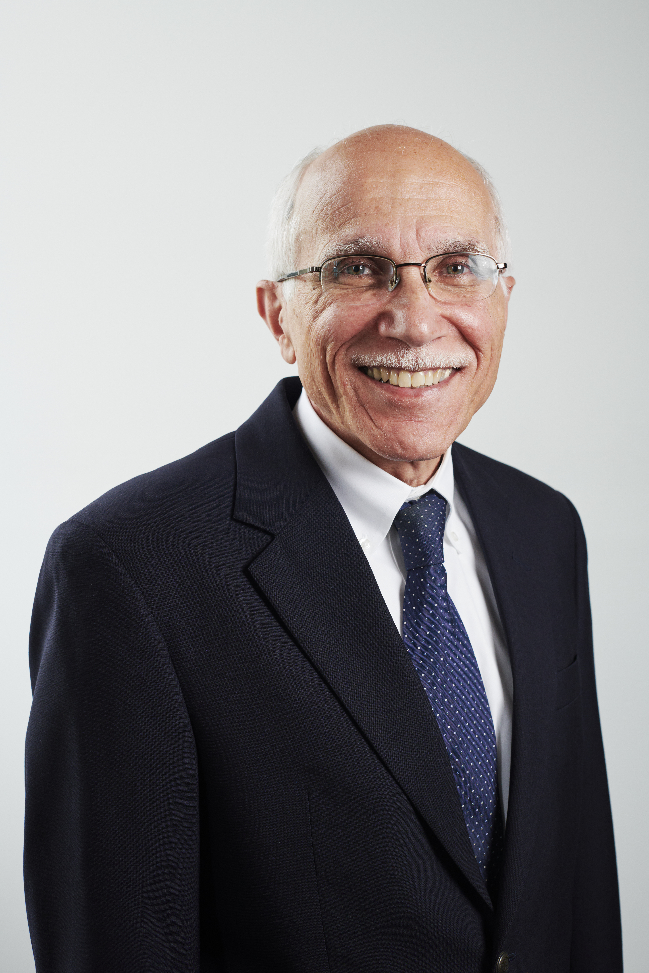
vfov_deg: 39.6
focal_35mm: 50
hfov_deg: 27.0
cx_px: 324
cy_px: 486
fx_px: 1352
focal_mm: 50
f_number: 5.6
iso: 800
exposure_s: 1/200
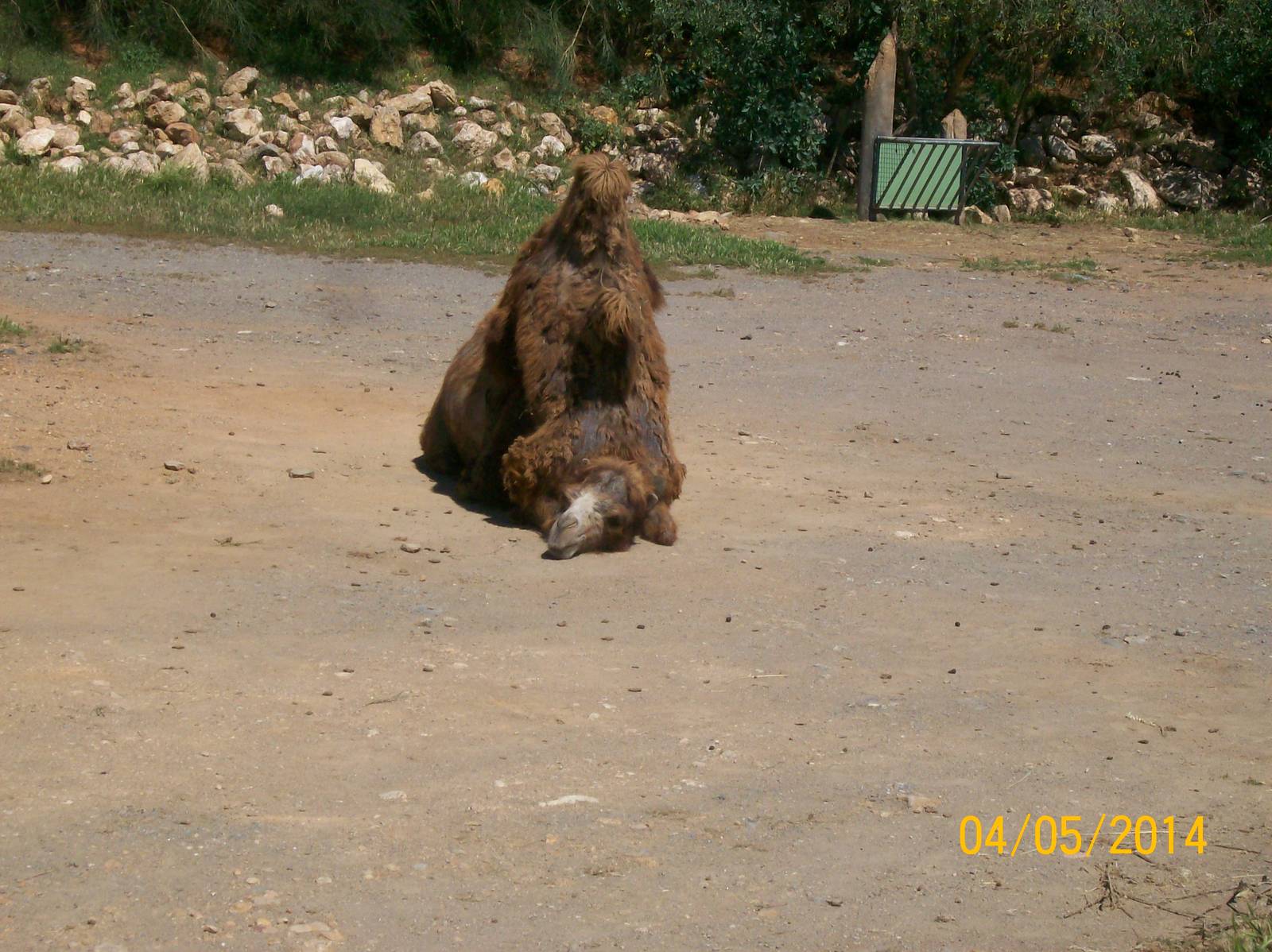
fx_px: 3195
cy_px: 476
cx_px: 636
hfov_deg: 22.5
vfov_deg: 17.0
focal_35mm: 87
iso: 80
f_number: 7.6
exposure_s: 1/532
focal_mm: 14.3
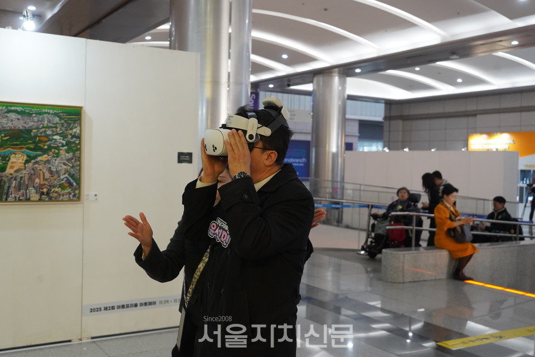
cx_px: 268
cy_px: 178
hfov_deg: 48.5
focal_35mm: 40
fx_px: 594
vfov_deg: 33.4
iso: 5000
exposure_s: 1/160
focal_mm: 40
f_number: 5
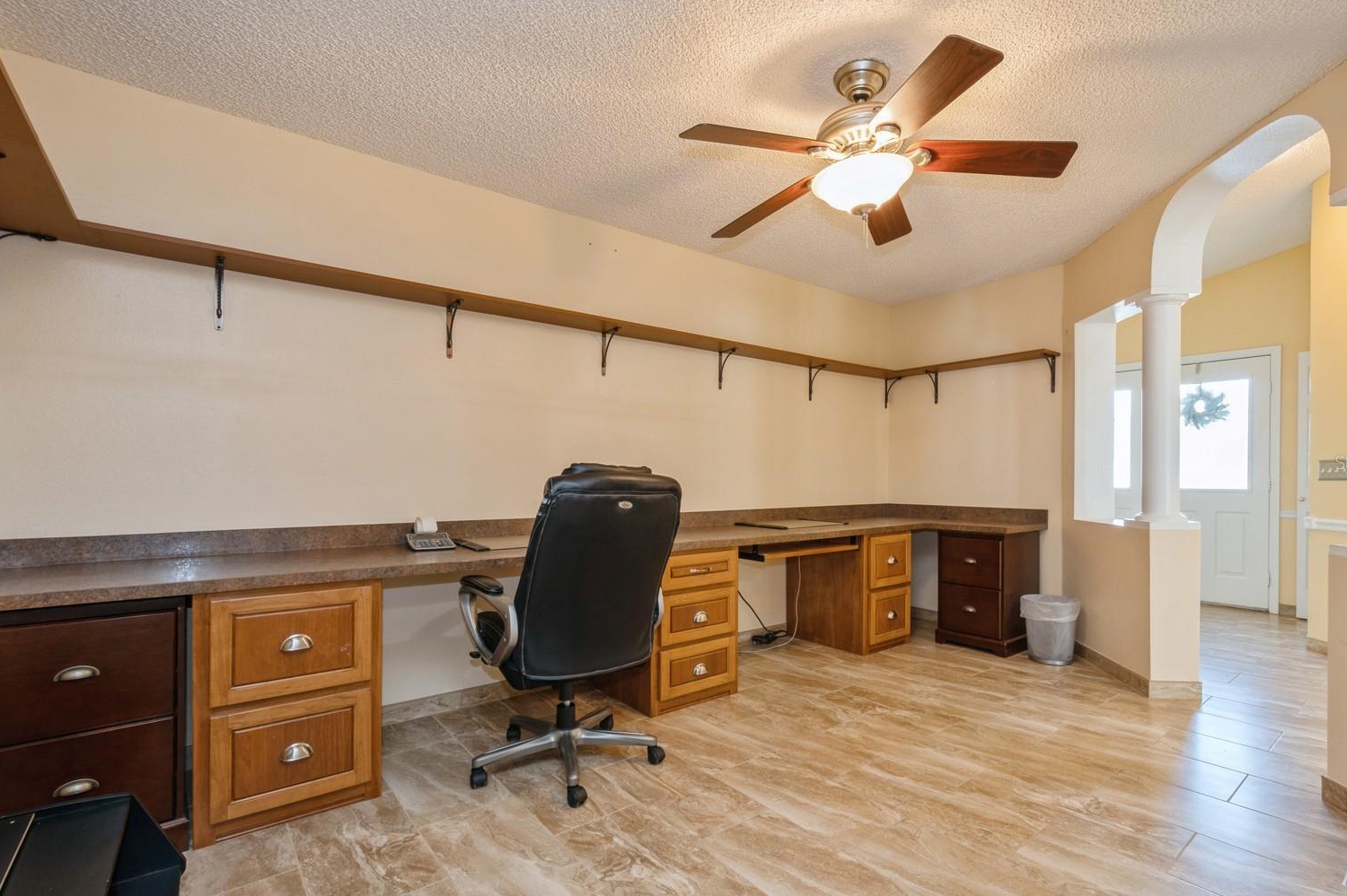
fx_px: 598
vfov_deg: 73.7
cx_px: 701
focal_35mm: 16
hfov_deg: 96.7
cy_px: 462
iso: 200
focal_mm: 10
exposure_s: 1/2.5
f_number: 8
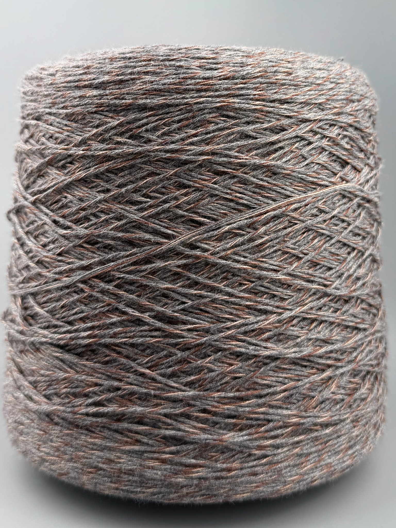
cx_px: 198
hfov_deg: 56.8
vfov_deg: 71.6
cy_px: 264
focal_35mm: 24
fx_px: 366
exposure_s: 1/575
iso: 80
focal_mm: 6.76
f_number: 1.78
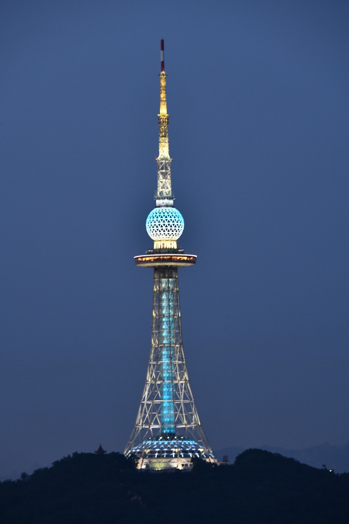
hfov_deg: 5.3
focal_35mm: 260
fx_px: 3781
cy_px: 262
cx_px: 174
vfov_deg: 7.9
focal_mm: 260
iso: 1600
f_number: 10
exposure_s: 1/15
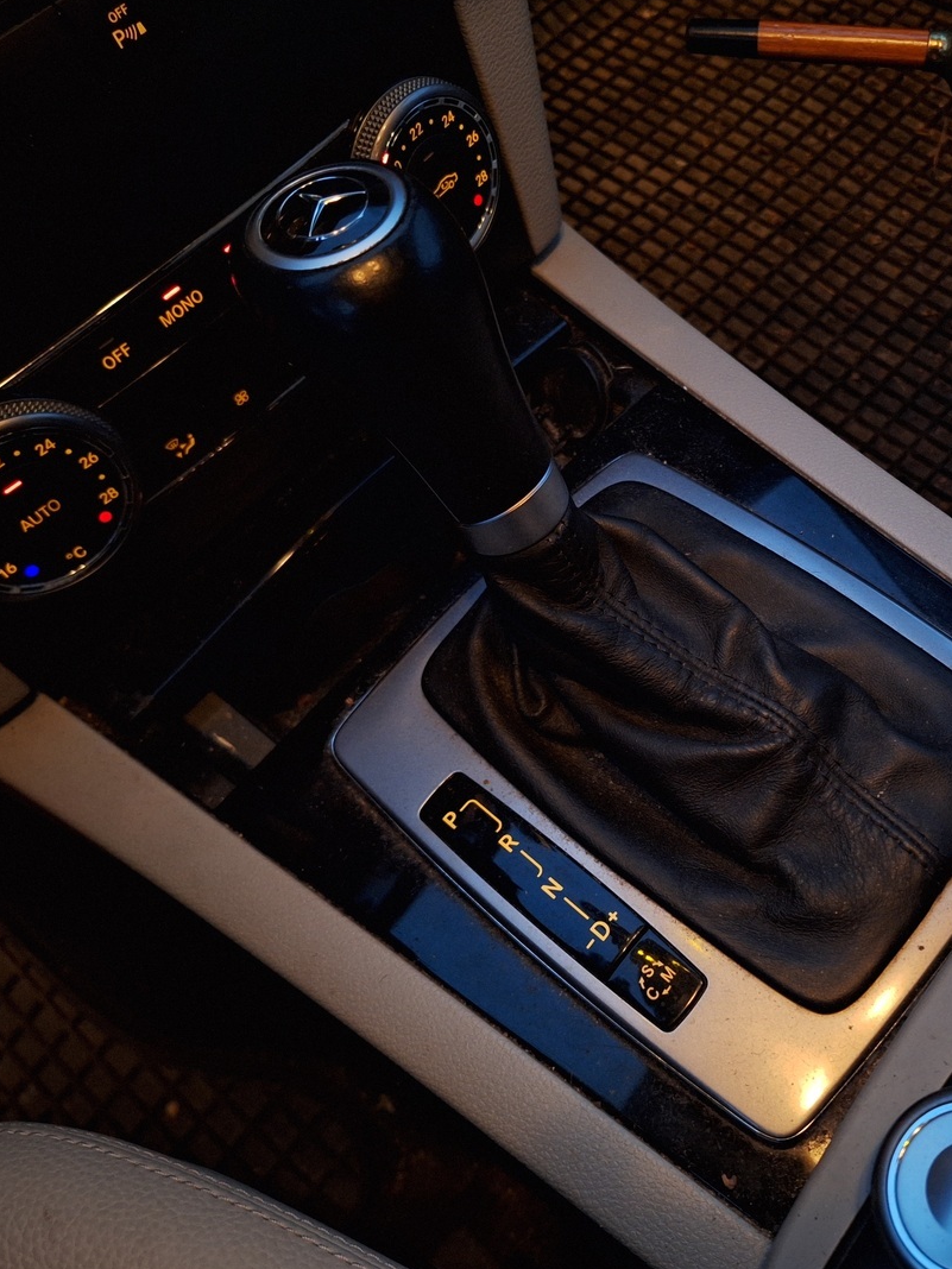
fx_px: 1137
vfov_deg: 58.4
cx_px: 662
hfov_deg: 44.5
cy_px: 633
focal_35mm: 31
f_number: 1.8
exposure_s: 1/24
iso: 500
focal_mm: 5.54
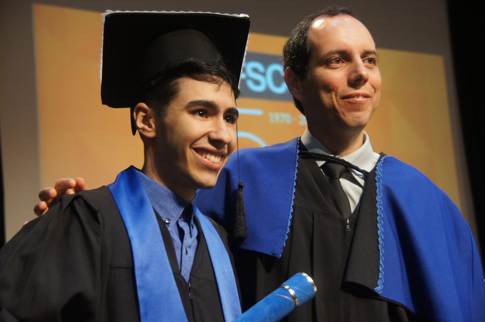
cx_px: 242
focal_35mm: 82
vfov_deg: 16.5
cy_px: 161
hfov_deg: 24.7
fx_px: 1110
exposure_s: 1/30
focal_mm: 55
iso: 1600
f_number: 5
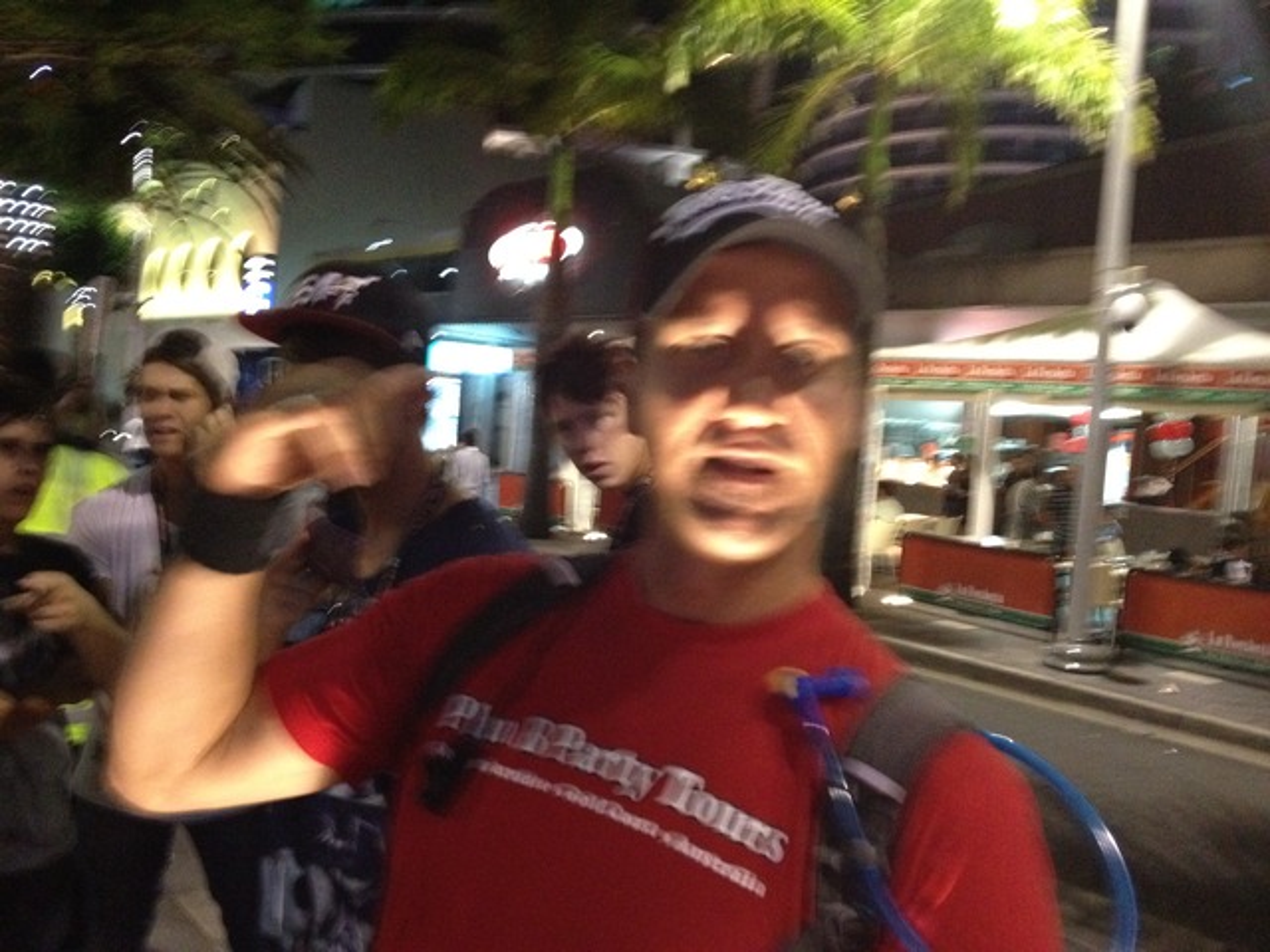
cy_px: 476
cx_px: 635
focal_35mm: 35
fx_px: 1284
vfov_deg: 40.7
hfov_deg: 52.6
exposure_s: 1/15
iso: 640
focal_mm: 4.28
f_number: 2.4
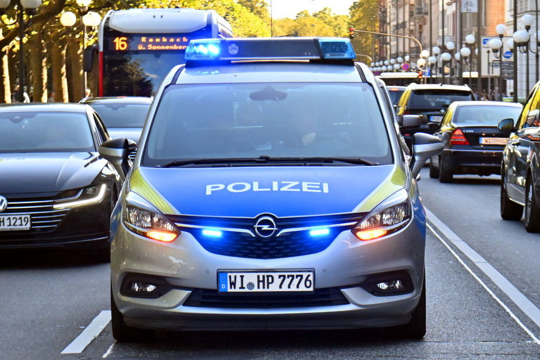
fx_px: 1050
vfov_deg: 19.5
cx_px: 270
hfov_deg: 28.8
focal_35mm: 70
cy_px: 180
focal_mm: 70
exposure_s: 1/1000
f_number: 6.3
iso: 800
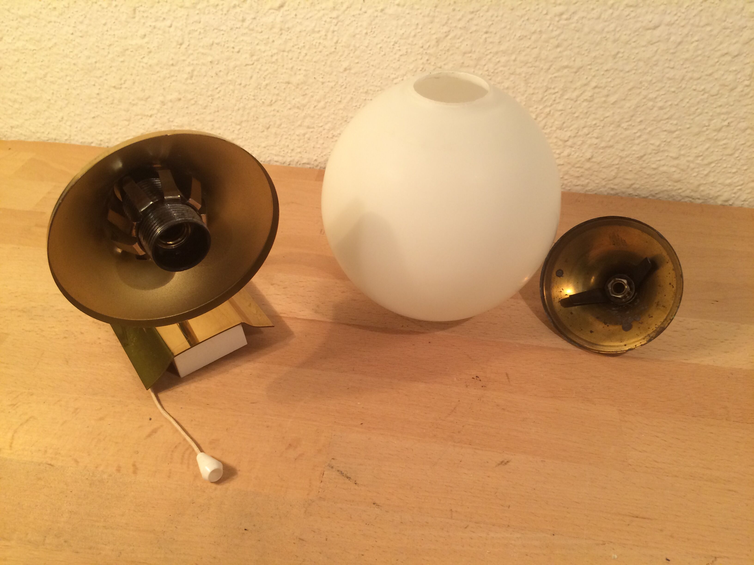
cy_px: 282
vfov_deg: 48.2
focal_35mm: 29
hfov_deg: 61.7
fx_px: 632
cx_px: 377
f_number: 2.2
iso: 64
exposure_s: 1/33
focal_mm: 4.15
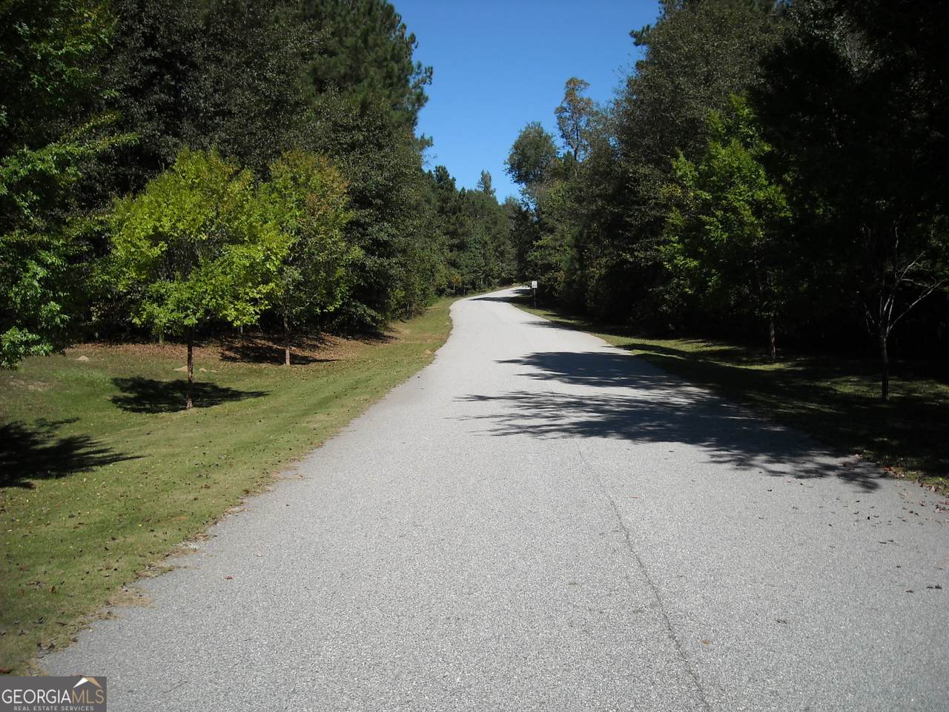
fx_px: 960
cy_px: 356
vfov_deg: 40.7
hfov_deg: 52.6
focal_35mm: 35
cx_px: 474
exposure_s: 1/309
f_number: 5.6
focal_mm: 5.7
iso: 64
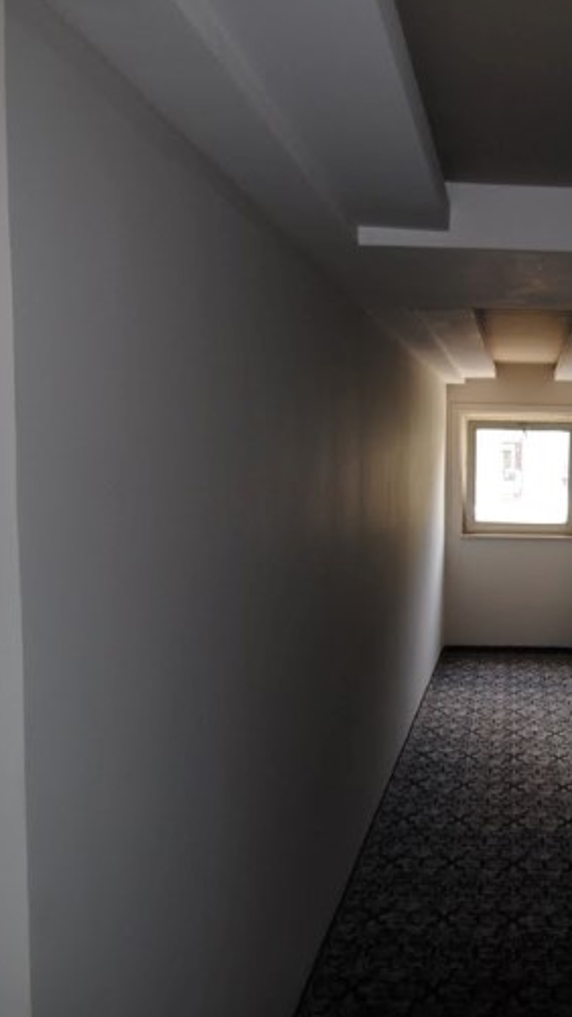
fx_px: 970
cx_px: 569
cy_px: 562
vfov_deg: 55.2
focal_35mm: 36
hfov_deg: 30.6
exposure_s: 1/60
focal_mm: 10
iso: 200
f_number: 3.5
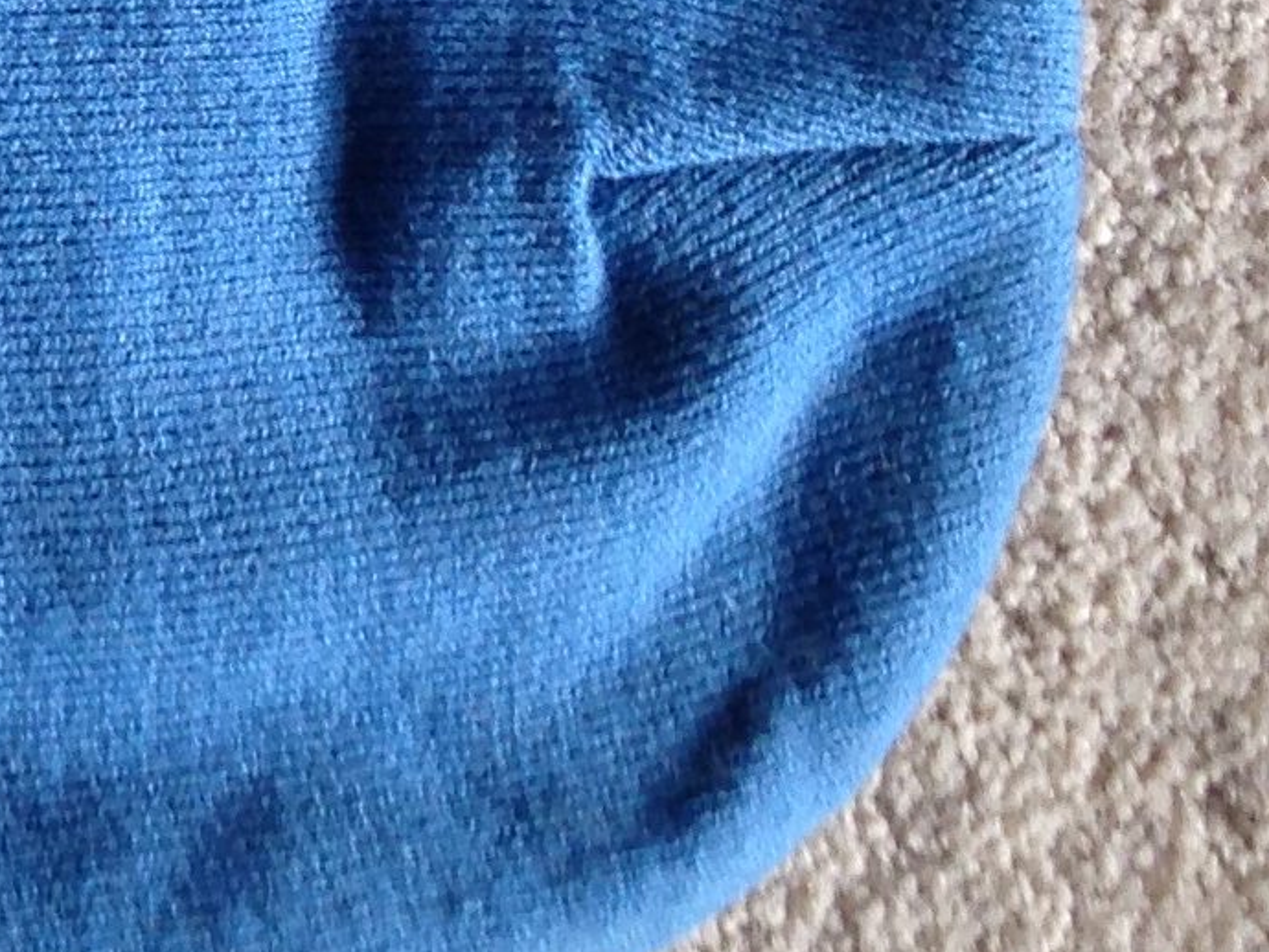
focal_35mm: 156
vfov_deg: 9.2
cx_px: -1344
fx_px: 5721
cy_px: -573
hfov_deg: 11.3
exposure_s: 1/120
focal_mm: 4.12
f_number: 2.4
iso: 64
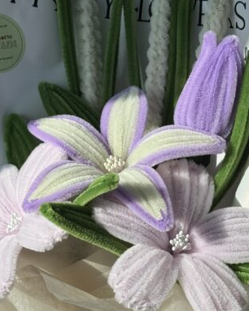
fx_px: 902
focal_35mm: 98
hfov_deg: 15.7
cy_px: 241
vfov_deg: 19.4
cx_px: 124
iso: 64
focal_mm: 6.76
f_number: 1.78
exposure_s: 1/6024
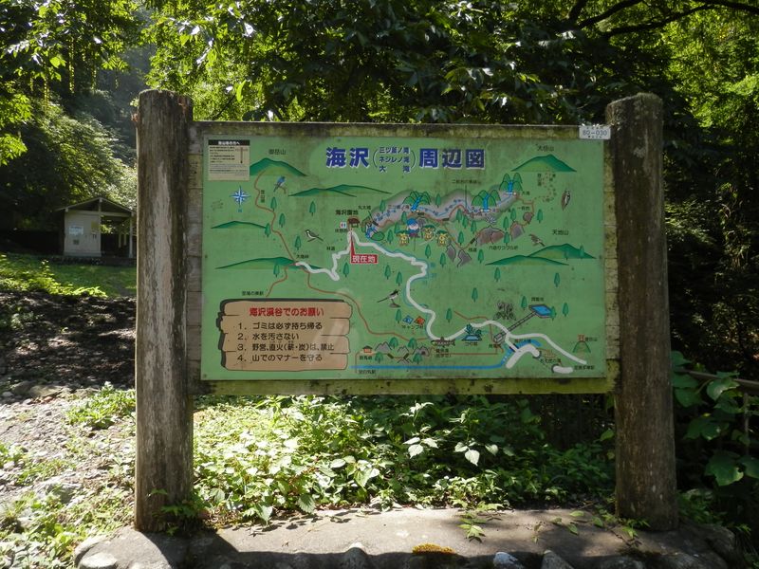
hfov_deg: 65.3
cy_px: 284
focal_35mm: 27
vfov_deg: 51.4
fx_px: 592
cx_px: 380
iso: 80
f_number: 3.2
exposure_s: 1/250
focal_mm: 5
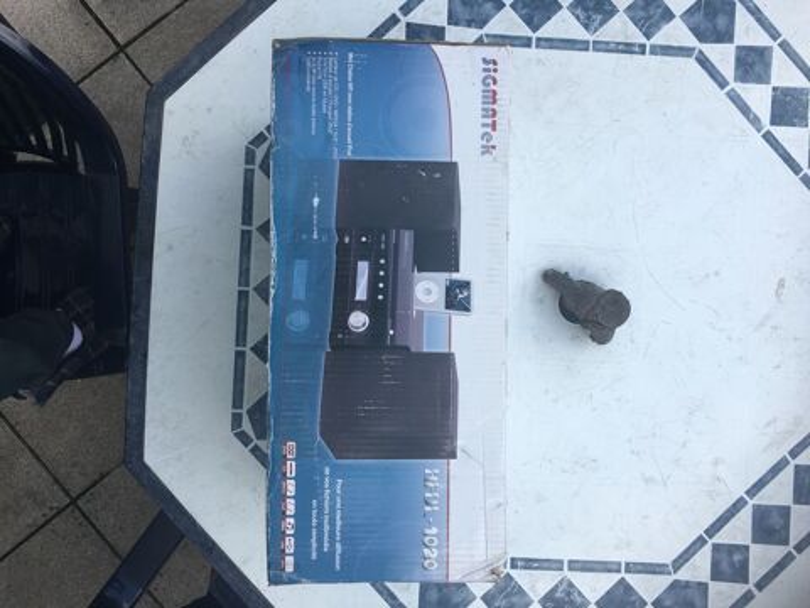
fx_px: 679
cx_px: 405
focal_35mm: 29
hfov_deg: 61.7
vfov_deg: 48.2
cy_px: 304
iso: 25
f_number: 2.2
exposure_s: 1/582
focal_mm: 4.15
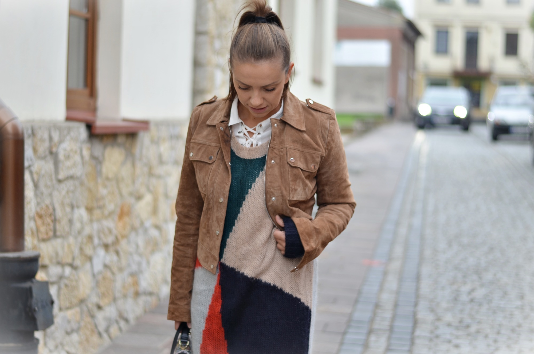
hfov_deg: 27.0
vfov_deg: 18.1
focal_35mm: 75
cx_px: 267
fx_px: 1110
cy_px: 177
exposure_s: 1/200
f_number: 1.8
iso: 125
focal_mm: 50
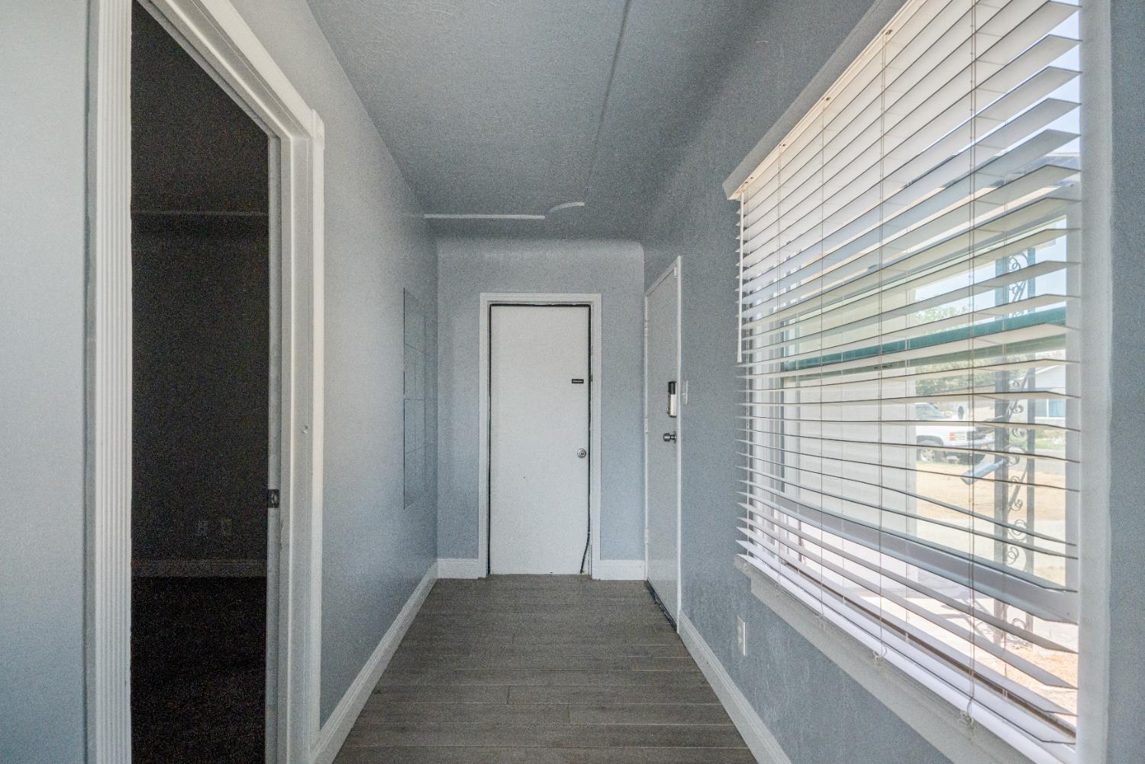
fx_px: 572
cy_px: 382
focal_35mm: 18
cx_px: 572
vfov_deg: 67.4
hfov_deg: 90.0
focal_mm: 18
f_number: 8
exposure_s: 1/80
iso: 1600
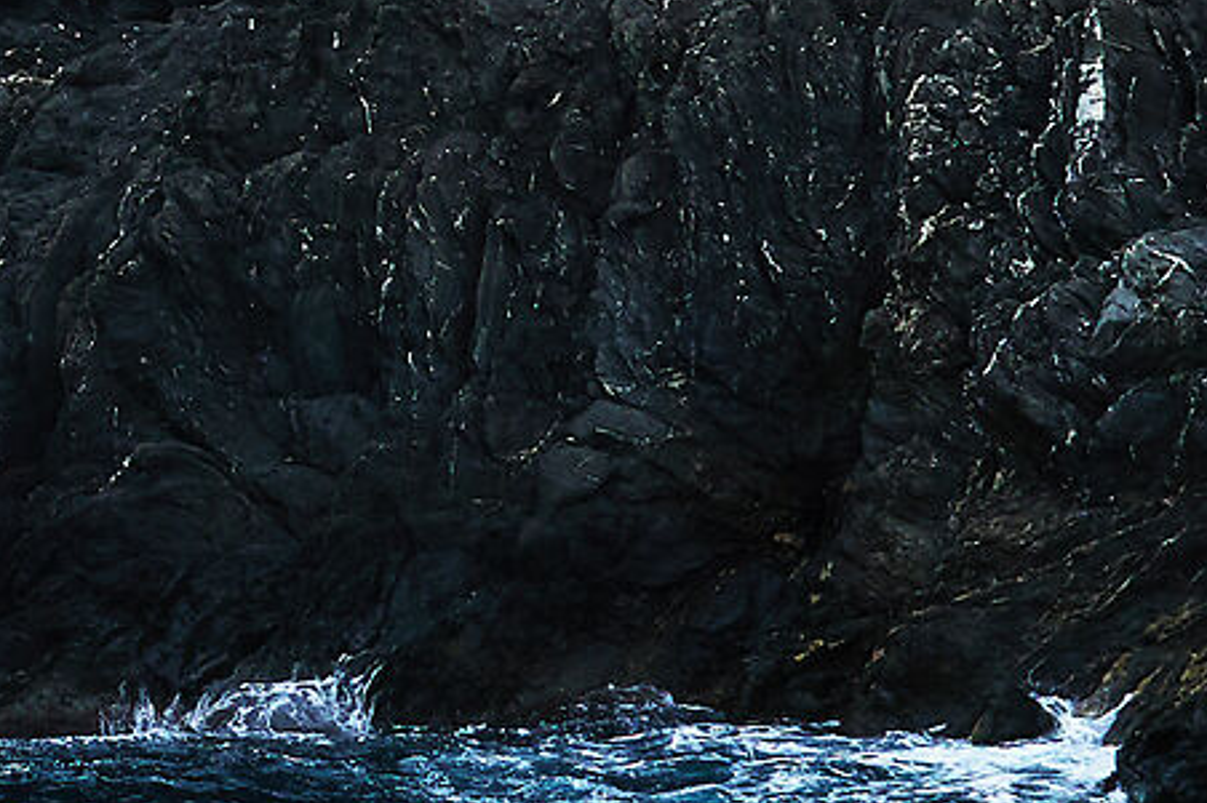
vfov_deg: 4.1
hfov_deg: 6.0
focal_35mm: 327
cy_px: -1297
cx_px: -1784
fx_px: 10947
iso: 100
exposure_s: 1/125
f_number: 8
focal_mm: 41
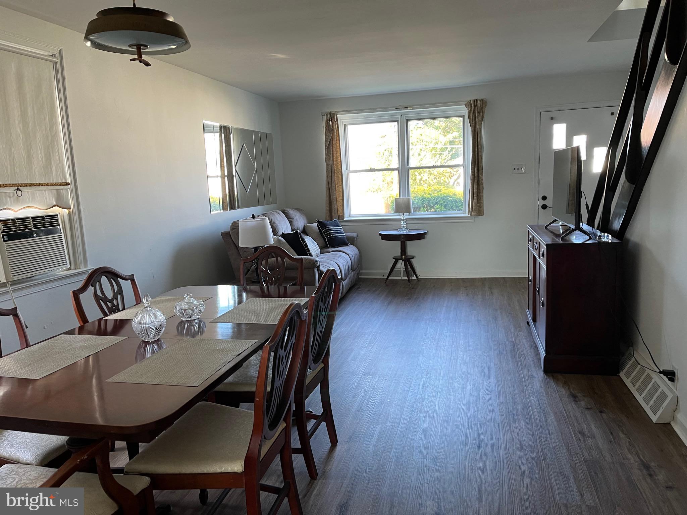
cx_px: 344
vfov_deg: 53.1
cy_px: 258
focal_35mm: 26
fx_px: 516
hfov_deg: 67.3
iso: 80
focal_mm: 5.1
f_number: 1.6
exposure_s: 1/60
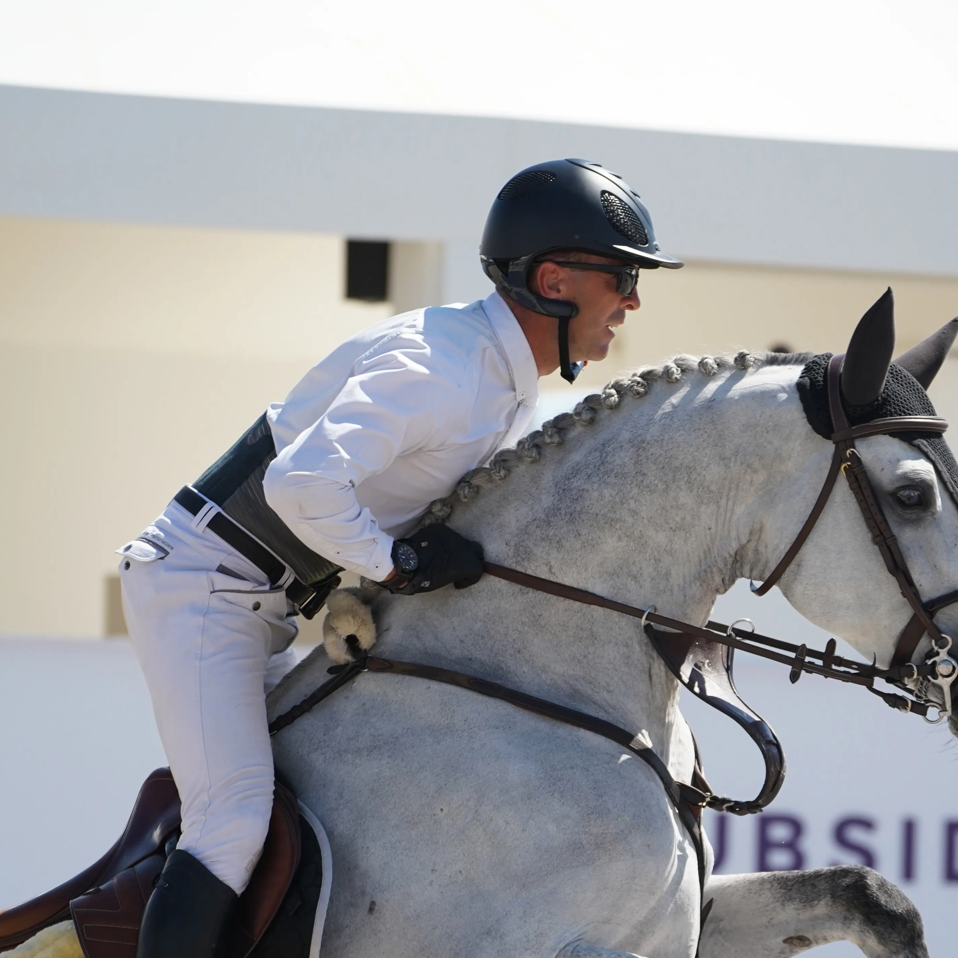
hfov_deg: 6.2
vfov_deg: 6.2
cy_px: 894
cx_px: 538
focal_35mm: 282
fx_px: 8830
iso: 1000
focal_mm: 177
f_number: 5.6
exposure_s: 1/3200
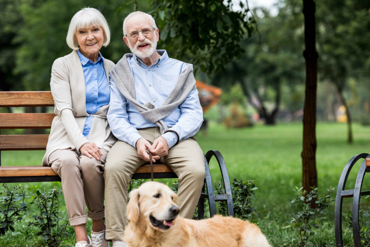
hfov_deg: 13.4
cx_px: 181
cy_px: 146
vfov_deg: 9.0
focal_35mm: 153
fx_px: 1573
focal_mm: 125
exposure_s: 1/1000
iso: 250
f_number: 3.5
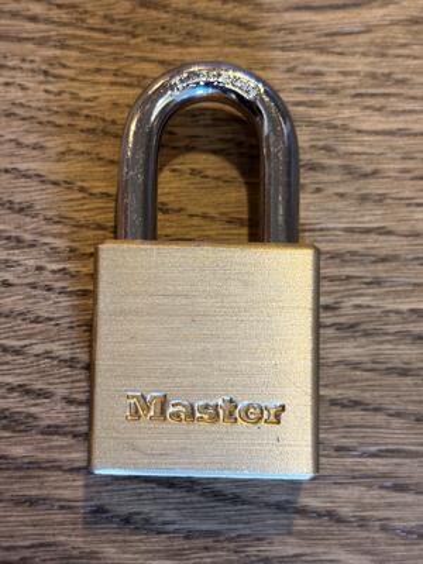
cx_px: 212
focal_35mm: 52
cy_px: 282
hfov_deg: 28.0
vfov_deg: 36.8
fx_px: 847
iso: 125
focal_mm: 5.96
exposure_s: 1/40
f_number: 1.6
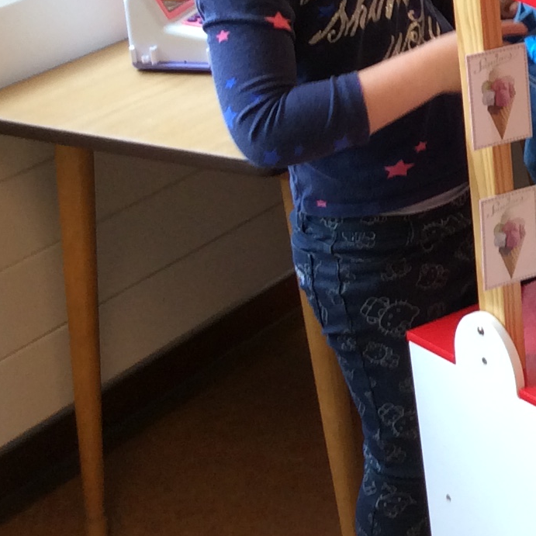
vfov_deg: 16.3
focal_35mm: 106
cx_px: 995
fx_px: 1857
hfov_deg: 14.3
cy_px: 112
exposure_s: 1/24
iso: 32
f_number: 2.4
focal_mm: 3.3
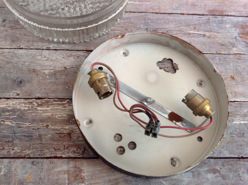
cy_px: 92
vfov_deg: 40.6
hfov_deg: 52.7
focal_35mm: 35
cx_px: 124
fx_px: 250
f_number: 2.4
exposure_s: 1/15
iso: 80
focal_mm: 4.28
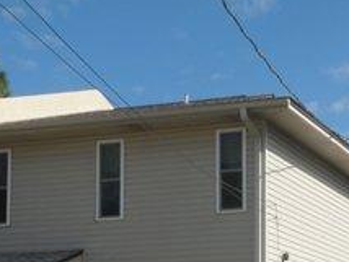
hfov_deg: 20.6
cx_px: 276
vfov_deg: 15.4
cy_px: 282
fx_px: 949
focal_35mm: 94
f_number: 7.1
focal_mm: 7.4
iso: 64
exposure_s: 1/259
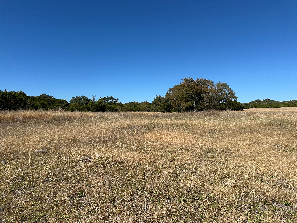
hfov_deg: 71.6
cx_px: 148
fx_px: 206
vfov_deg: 56.8
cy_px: 112
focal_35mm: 24
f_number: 1.78
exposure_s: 1/6211
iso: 80
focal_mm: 6.86
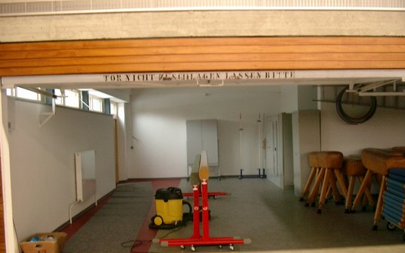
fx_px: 485
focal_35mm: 44
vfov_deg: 29.0
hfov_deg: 45.2
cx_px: 226
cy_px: 167
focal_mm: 7.6
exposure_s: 1/25
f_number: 2.6
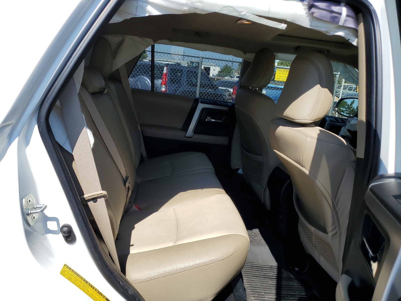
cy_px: 150
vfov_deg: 53.1
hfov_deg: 67.3
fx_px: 301
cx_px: 200
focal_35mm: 26
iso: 50
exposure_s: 1/2500
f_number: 1.5
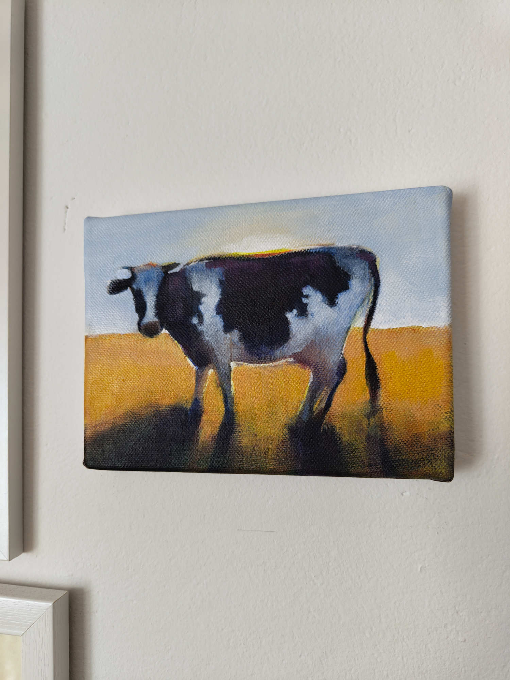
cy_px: 340
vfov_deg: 71.6
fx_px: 471
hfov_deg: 56.8
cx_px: 255
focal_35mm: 24
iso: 117
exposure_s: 1/50
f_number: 1.9
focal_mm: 5.6
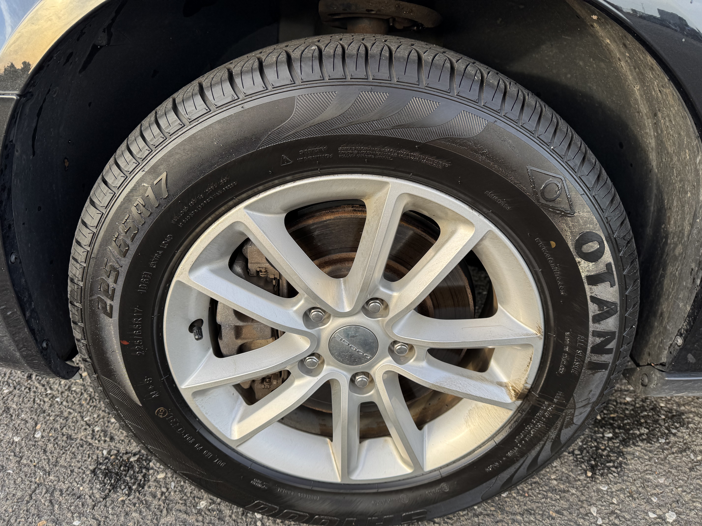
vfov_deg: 56.8
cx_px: 351
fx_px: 487
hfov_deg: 71.6
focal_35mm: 24
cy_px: 263
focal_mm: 6.76
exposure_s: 1/544
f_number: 1.78
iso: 80
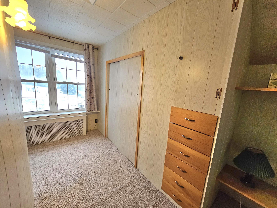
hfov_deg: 106.2
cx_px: 138
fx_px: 104
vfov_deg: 89.9
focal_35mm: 13
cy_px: 104
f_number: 2.2
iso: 200
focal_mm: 2.2
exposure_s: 1/60.2
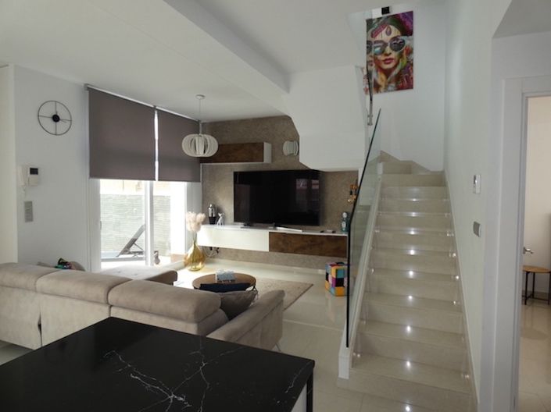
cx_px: 276
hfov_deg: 81.8
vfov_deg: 65.9
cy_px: 206
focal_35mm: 20
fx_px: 318
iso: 100
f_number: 2.8
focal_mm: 3.6
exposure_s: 1/40
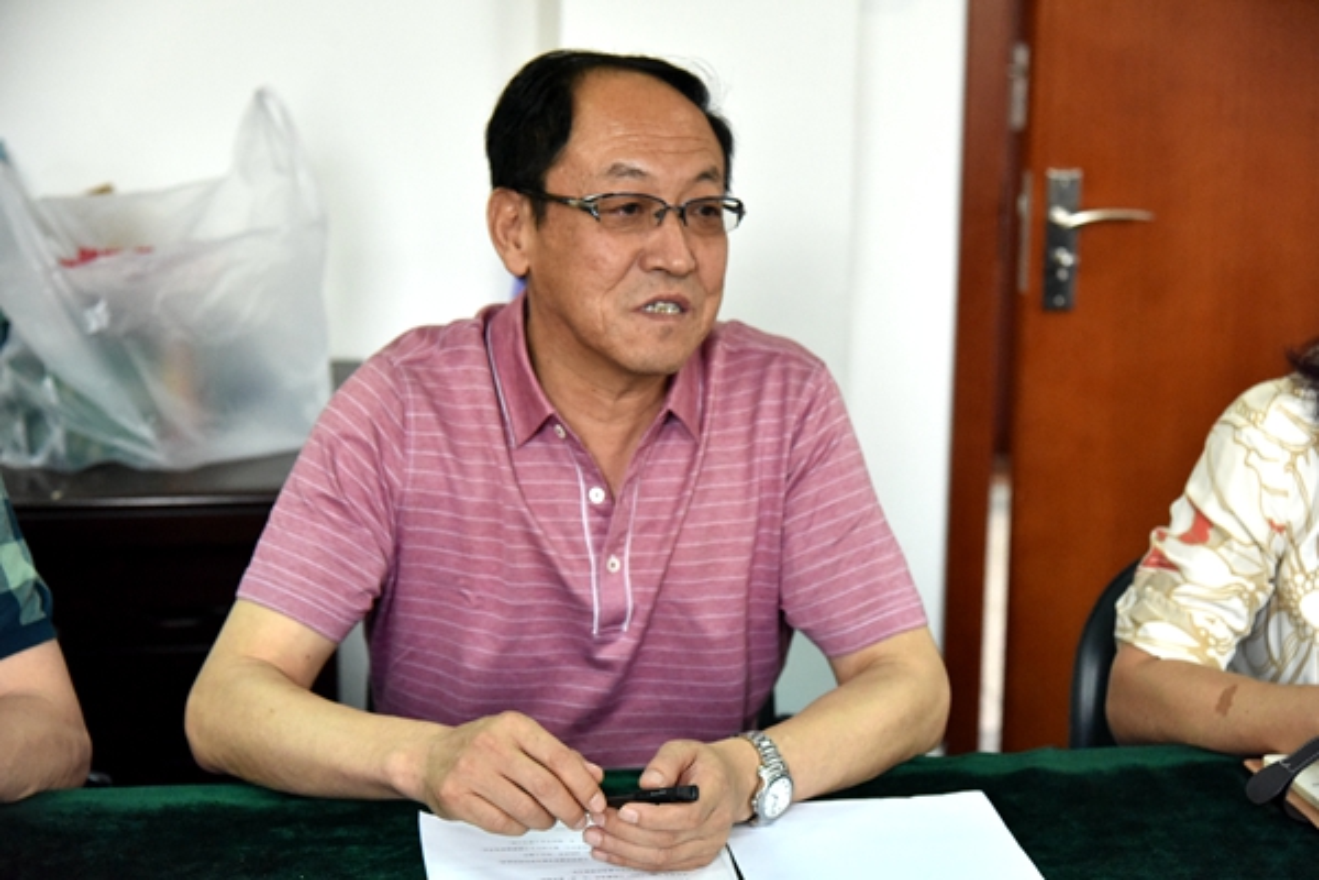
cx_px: 660
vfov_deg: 20.6
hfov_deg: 30.5
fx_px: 2418
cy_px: 440
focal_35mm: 66
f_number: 4.5
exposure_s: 1/320
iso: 6400
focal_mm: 66
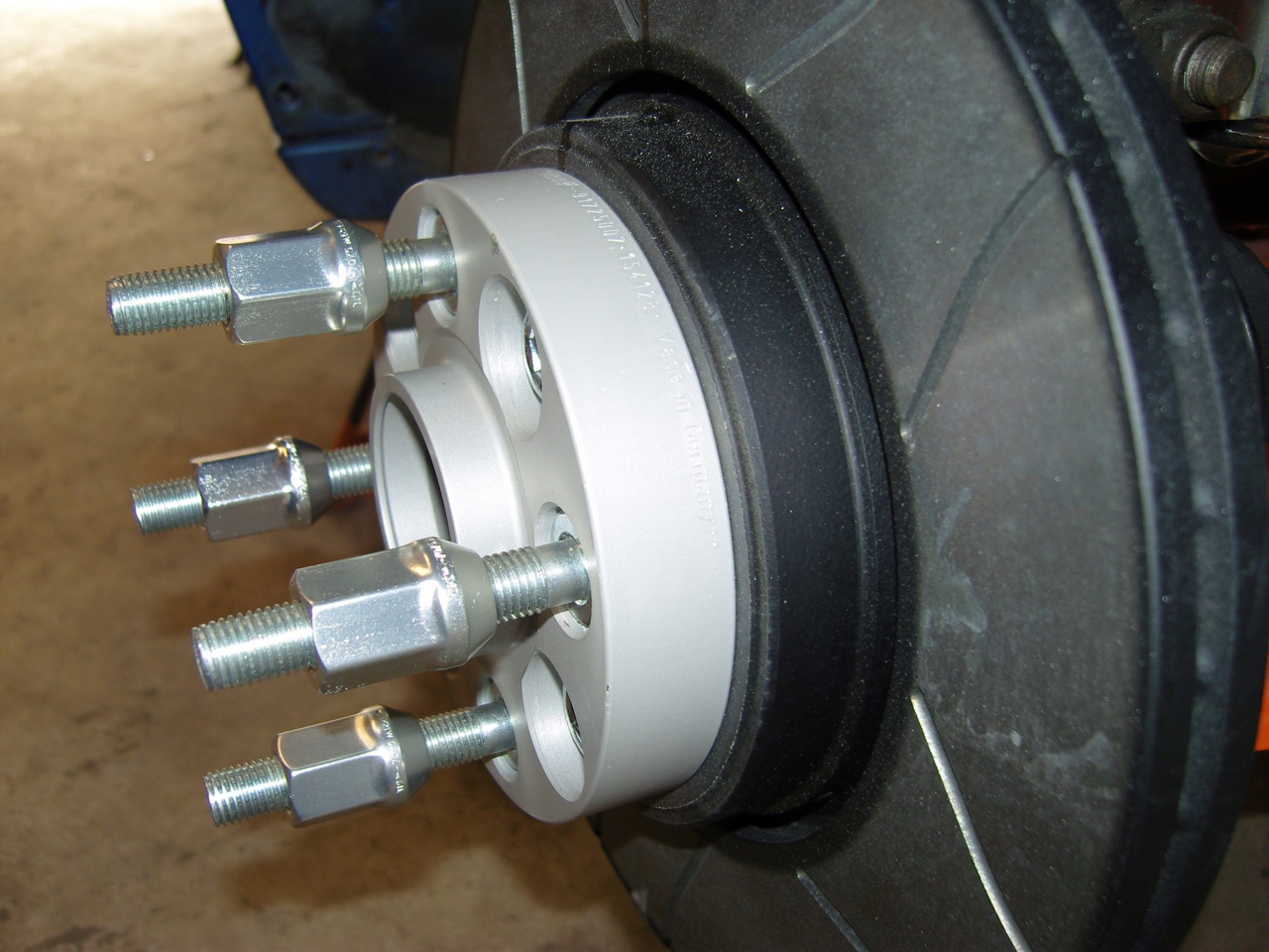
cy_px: 476
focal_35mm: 34
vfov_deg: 41.8
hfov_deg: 54.0
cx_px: 634
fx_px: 1246
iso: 100
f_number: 2.8
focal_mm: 7.3
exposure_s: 1/40
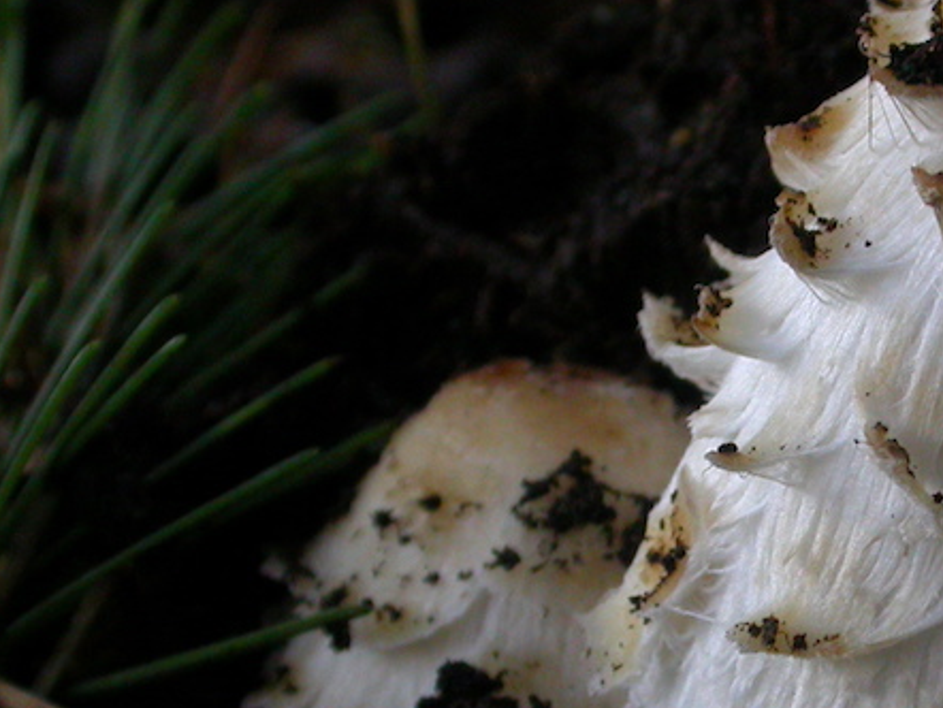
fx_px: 4770
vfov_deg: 8.5
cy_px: 487
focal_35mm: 175
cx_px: 900
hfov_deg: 11.2
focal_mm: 17.8
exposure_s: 1/178
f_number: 4.1
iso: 200
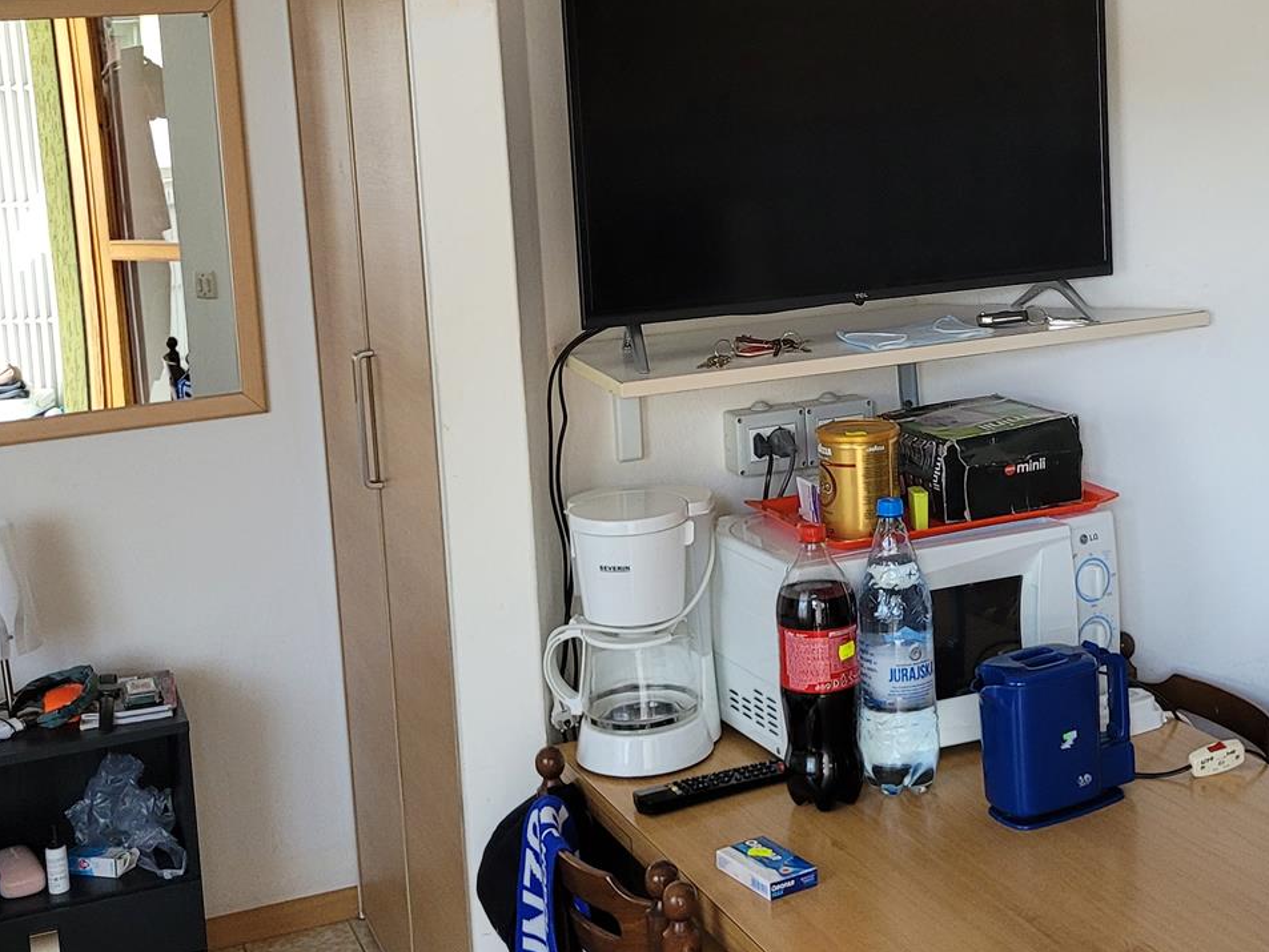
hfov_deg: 34.8
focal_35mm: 55
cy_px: 236
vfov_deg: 26.2
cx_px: 783
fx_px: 2017
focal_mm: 5.4
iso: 250
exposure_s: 1/120
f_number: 1.8
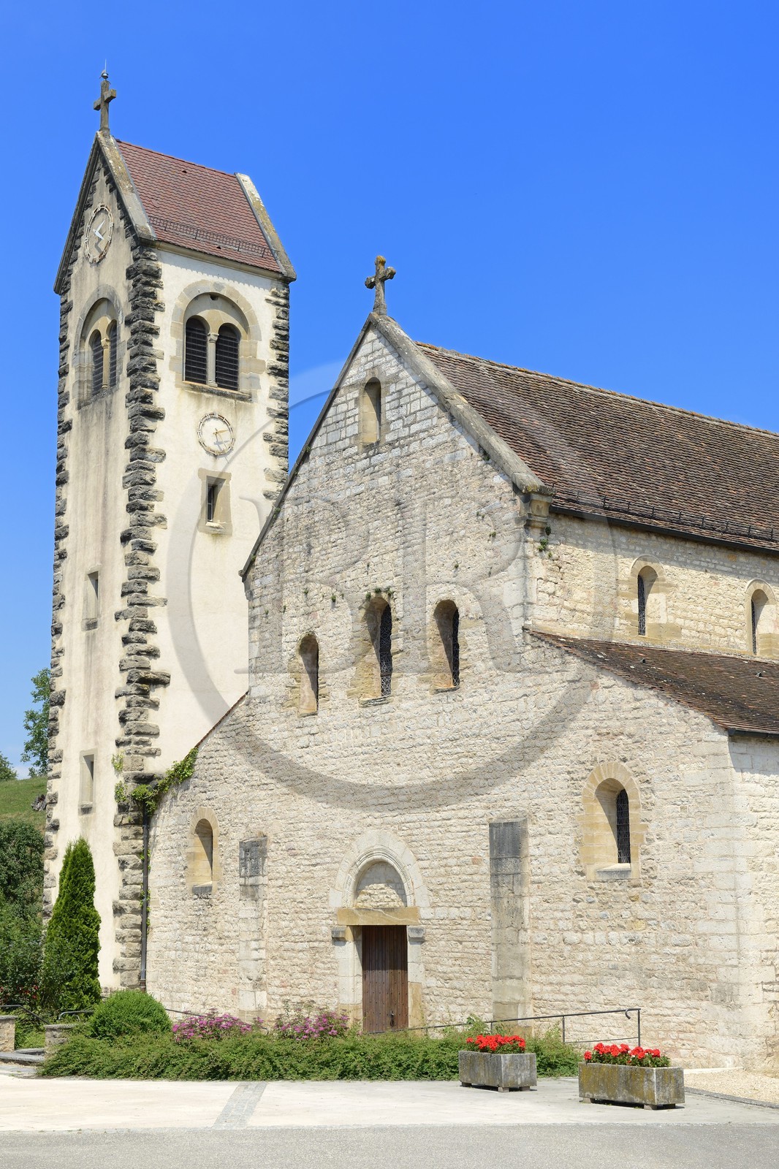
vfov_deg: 39.6
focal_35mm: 50
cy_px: 584
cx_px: 390
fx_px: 1623
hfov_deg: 27.0
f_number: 9
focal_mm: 50
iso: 200
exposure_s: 1/320
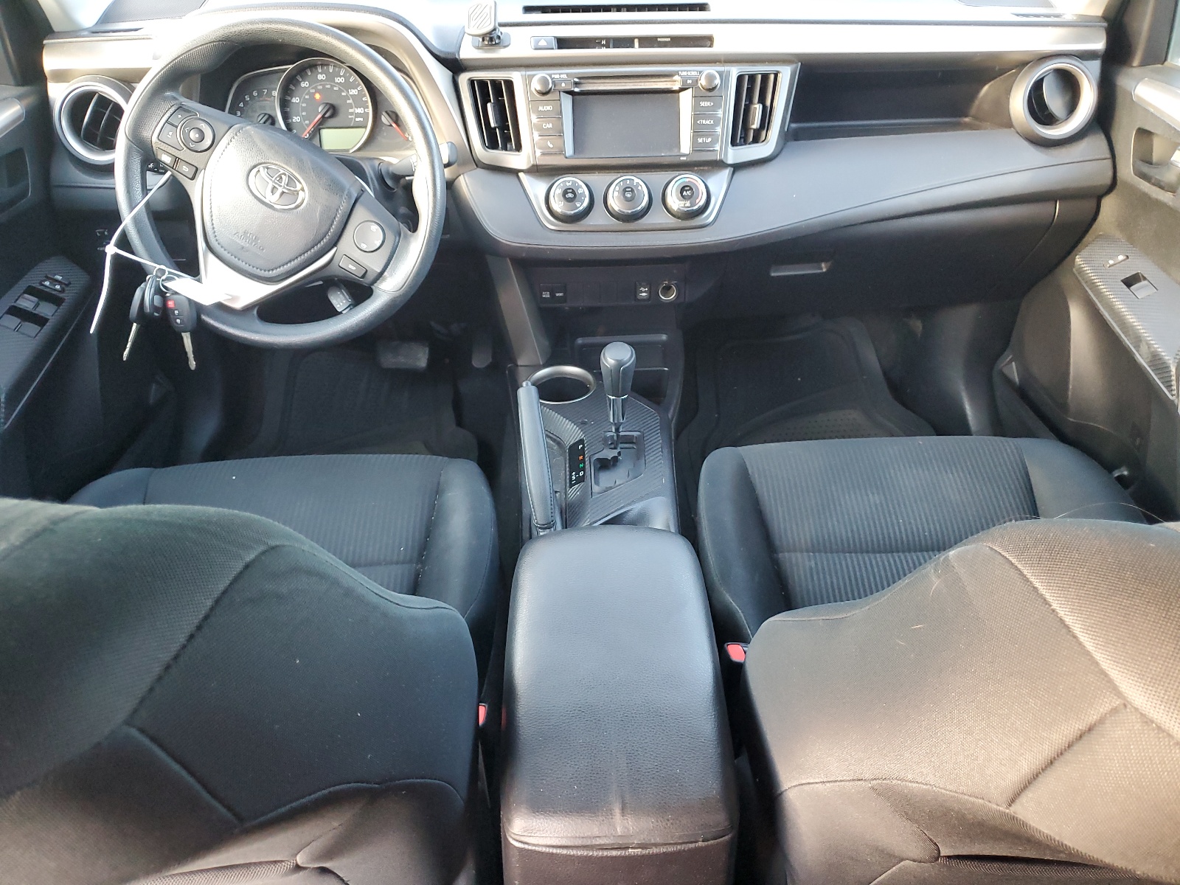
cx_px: 590
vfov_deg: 53.1
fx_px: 886
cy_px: 442
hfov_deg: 67.3
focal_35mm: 26
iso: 191
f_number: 1.5
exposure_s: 1/60.2
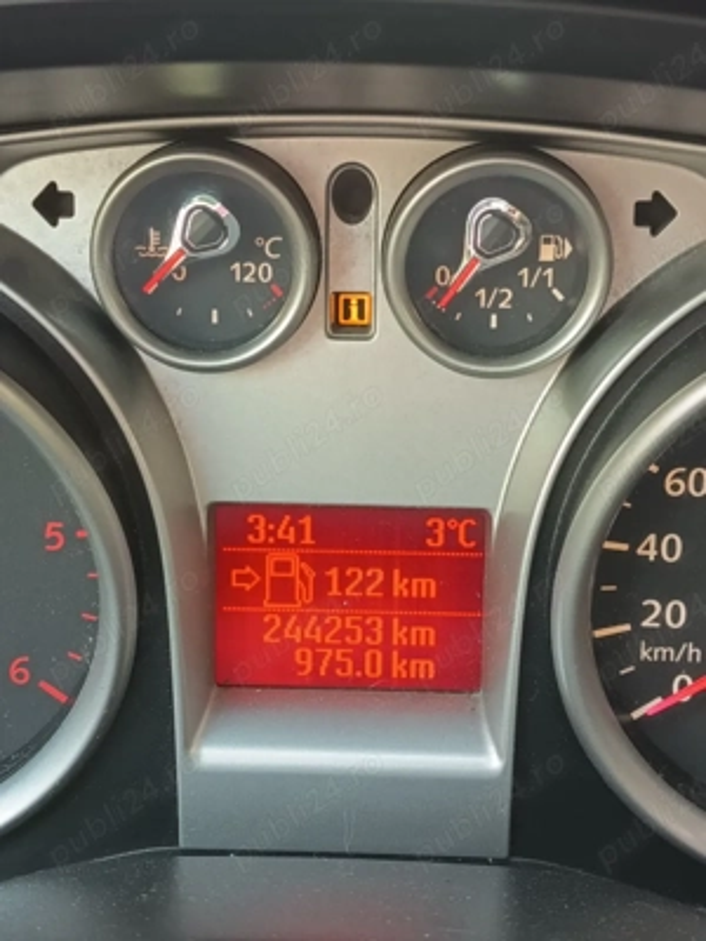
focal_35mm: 58
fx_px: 1577
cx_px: 353
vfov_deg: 33.2
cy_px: 470
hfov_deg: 25.2
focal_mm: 5.27
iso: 457
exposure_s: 1/33.3
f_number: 1.7
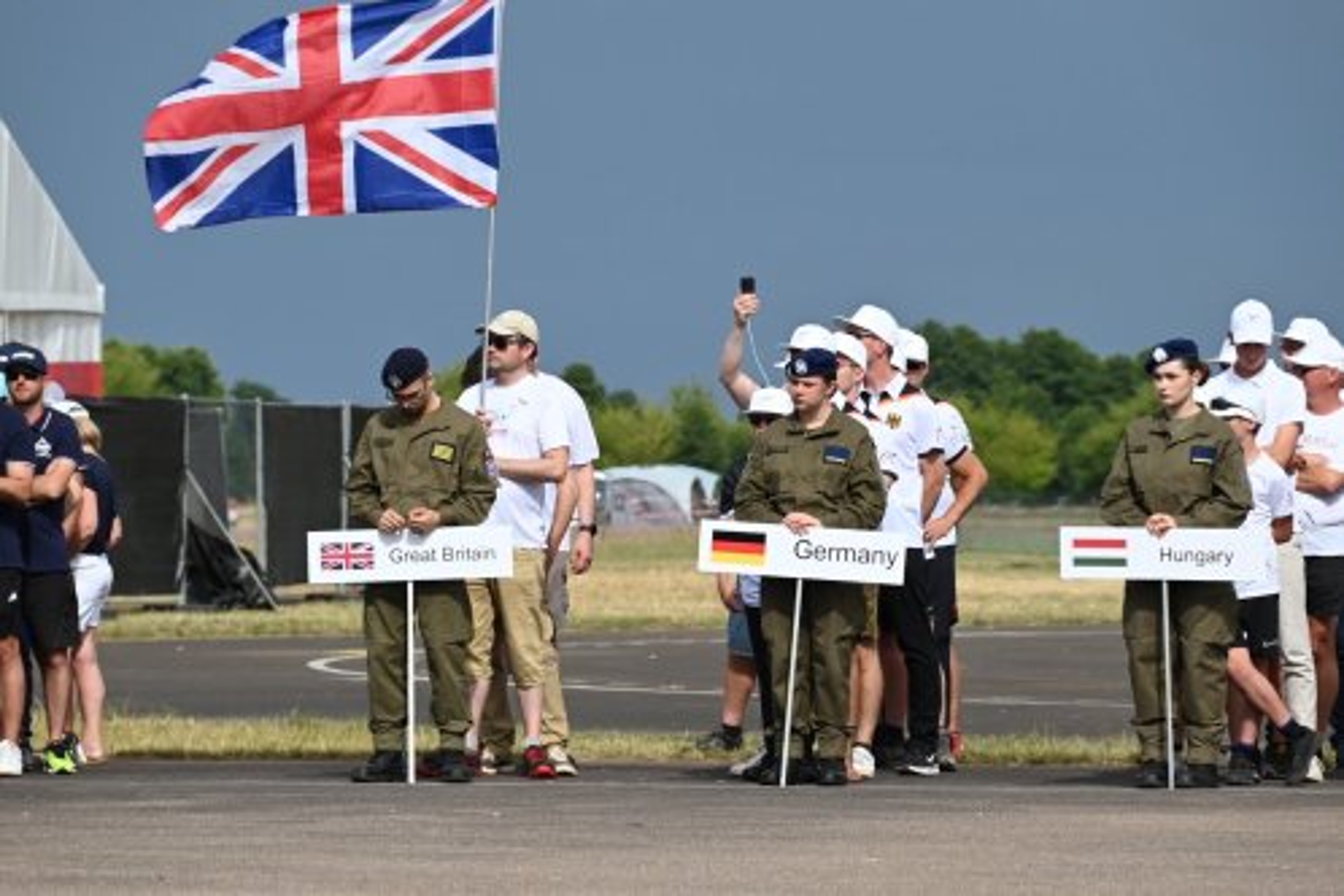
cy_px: 448
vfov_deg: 5.4
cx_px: 672
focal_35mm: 255
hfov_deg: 8.1
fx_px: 9519
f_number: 8
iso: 640
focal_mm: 170
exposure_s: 1/4000
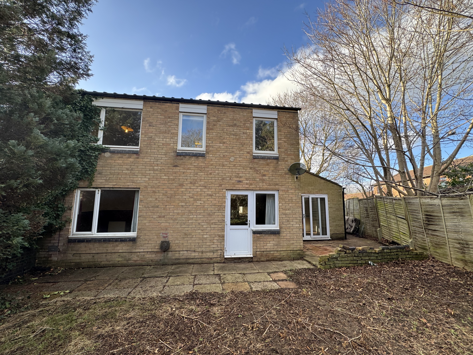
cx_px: 236
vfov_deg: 85.7
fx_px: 191
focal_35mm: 14
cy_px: 178
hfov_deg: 102.1
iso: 40
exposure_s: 1/222
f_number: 2.2
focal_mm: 2.22
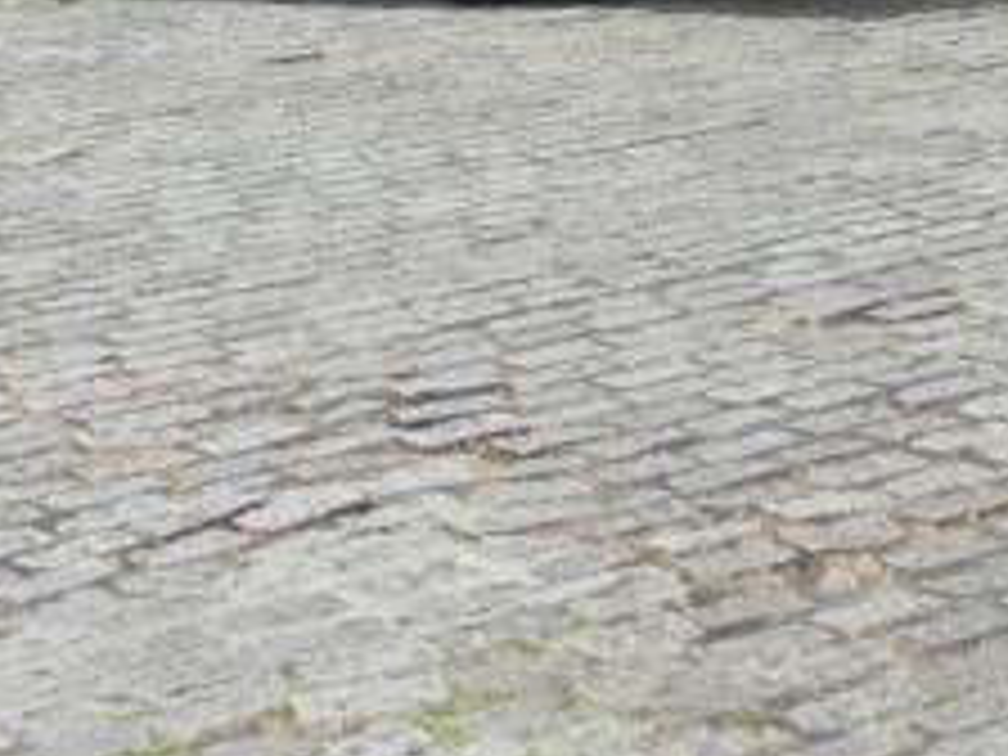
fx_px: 3989
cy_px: -945
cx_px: 526
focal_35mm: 137
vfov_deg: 9.8
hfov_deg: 14.4
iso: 160
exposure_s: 1/323
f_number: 7
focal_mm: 5.4
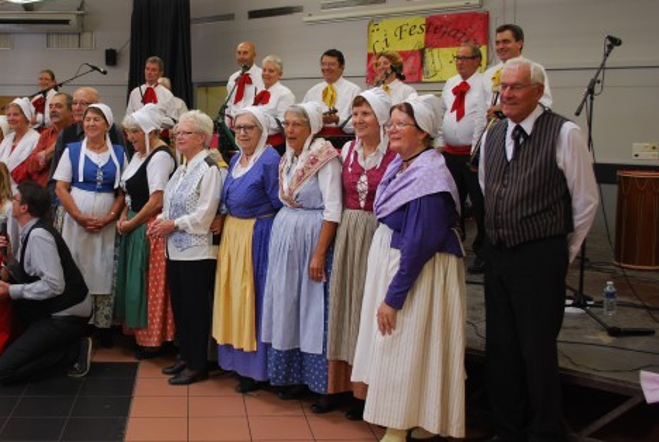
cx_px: 215
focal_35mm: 41
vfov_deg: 32.6
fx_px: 752
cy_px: 161
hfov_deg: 46.5
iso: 200
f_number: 3.8
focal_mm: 20
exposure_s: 1/40
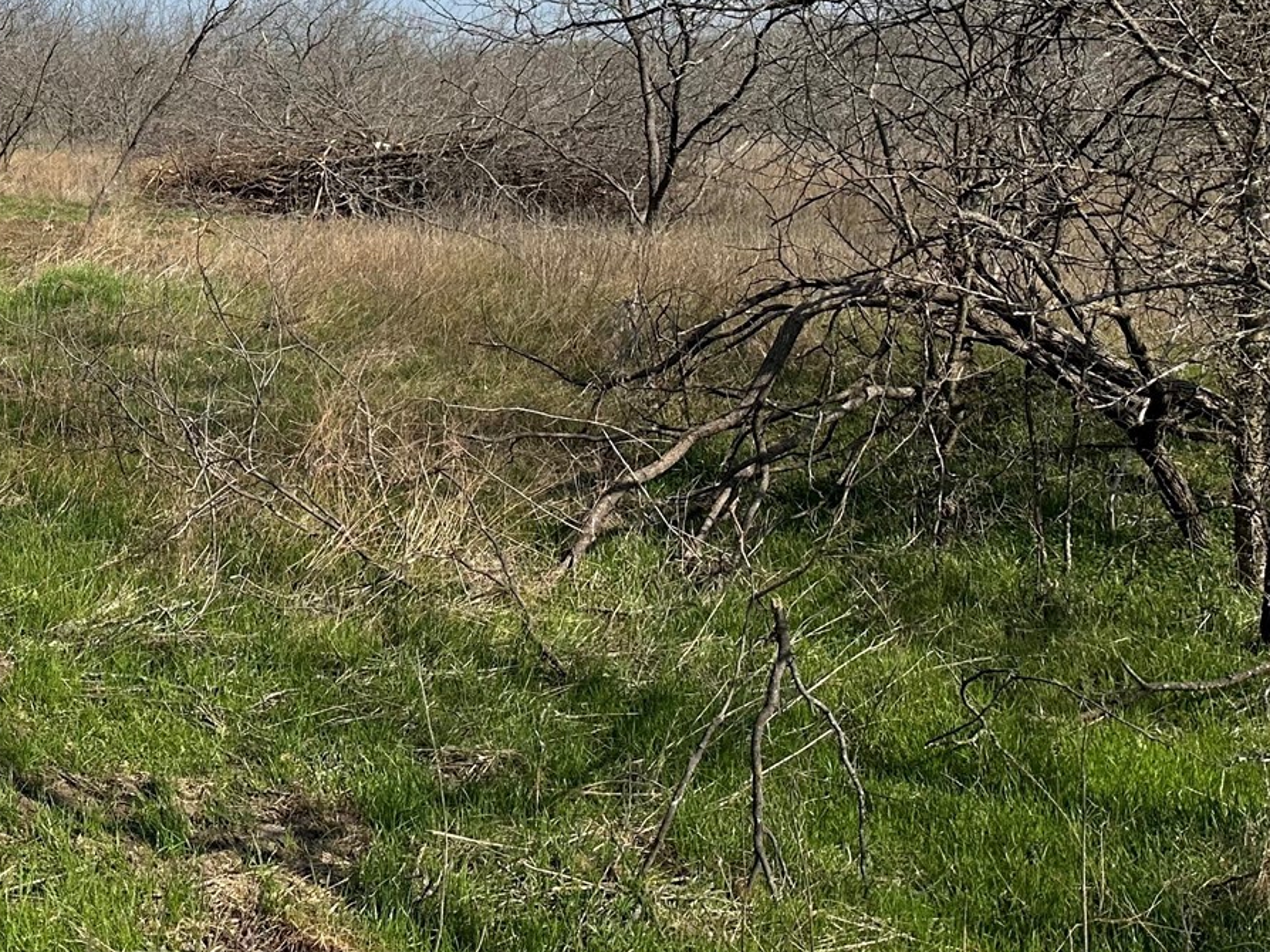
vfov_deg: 25.9
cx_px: -112
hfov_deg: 31.2
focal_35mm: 55
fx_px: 2017
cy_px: 131
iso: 80
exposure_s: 1/5000
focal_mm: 6.86
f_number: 1.78
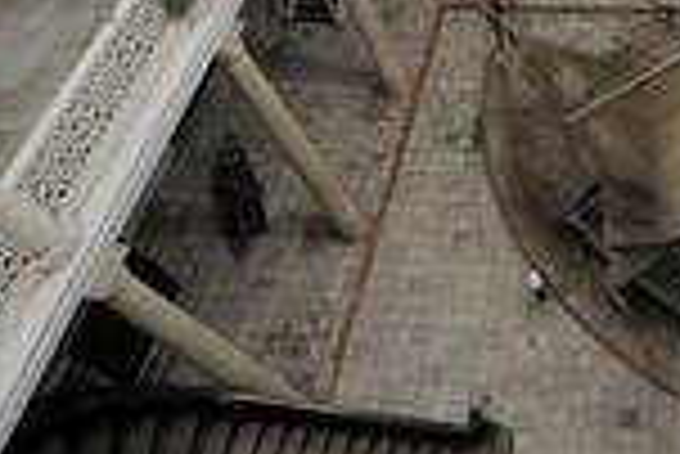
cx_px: 675
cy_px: -58
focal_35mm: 39
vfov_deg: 30.3
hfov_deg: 42.8
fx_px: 737
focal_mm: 14
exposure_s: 1/40
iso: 1600
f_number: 5
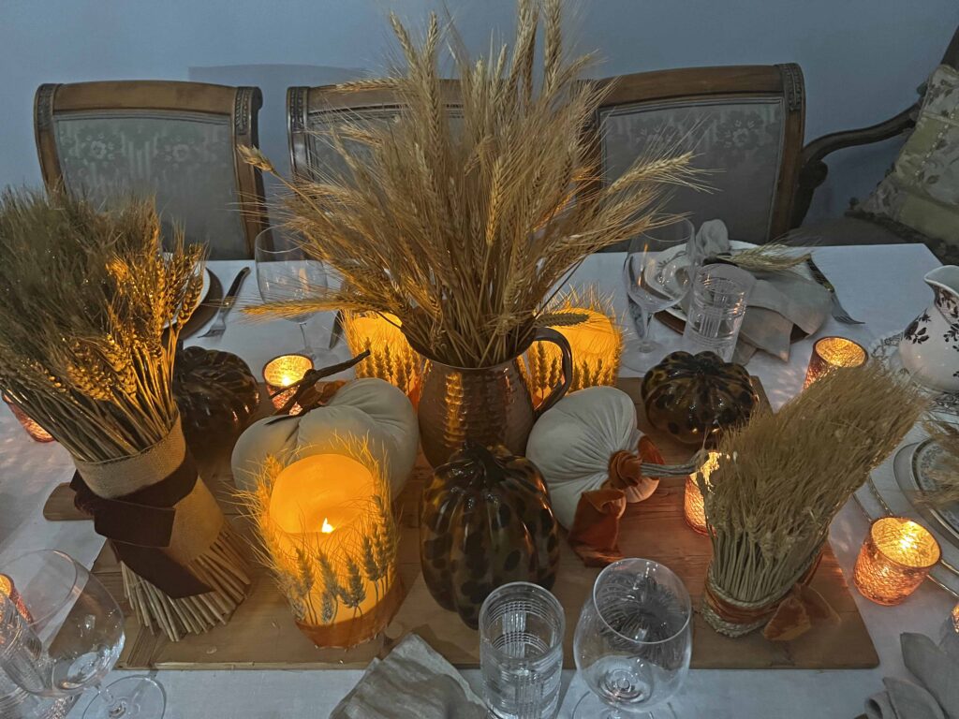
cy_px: 360
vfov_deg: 53.1
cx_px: 480
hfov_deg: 67.3
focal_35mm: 26
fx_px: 720
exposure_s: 1/35
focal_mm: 5.7
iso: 640
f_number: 1.5
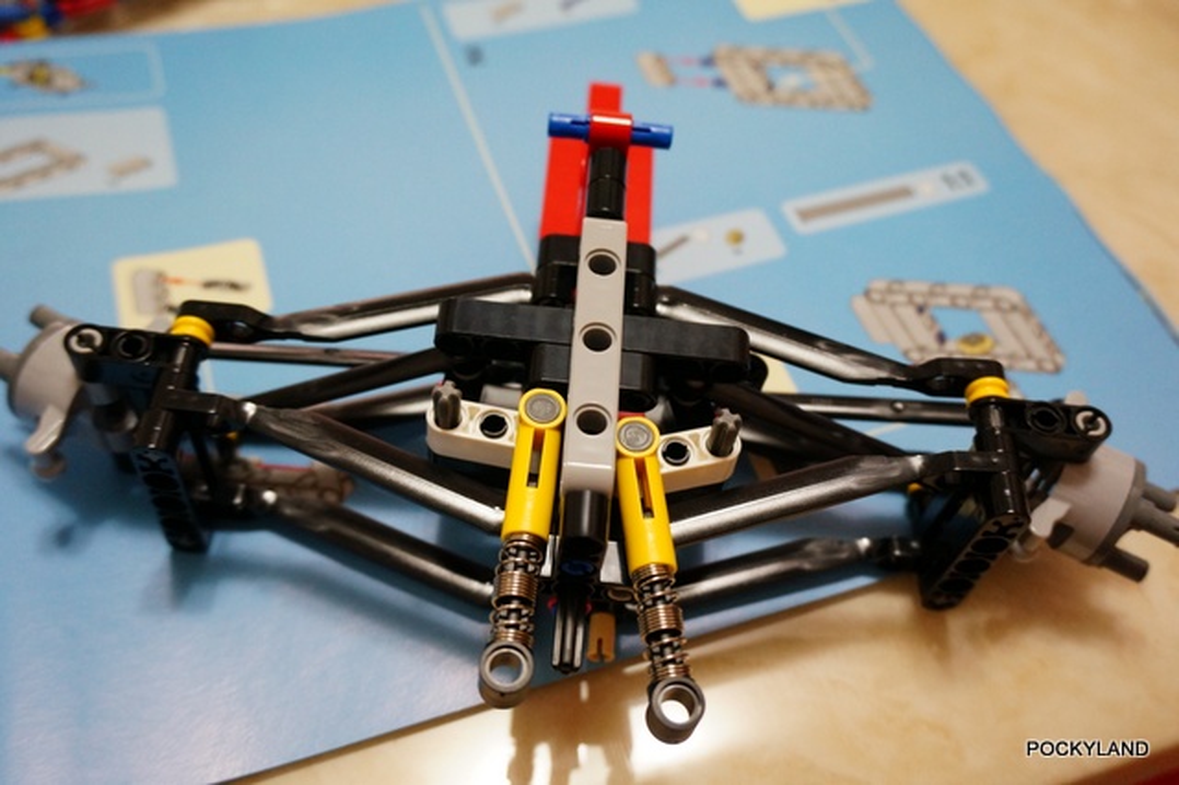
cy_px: 392
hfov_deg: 55.1
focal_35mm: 34
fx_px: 1129
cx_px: 590
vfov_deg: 38.3
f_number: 4.5
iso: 1600
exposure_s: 1/40
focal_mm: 23
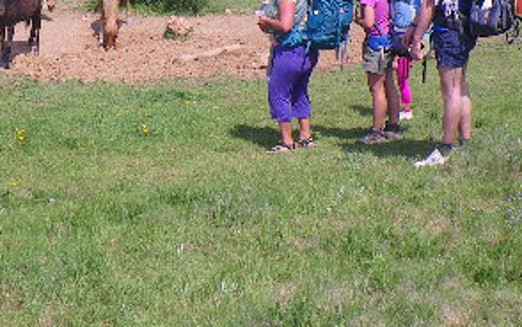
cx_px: 133
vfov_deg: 13.1
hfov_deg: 21.0
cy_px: -37
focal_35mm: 98
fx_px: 1395
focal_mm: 6.1
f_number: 4.6
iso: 50
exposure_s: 1/320
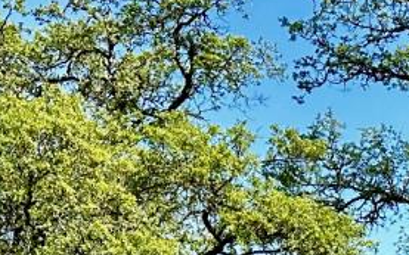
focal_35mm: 138
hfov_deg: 12.3
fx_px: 1538
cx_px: 960
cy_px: 360
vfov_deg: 9.3
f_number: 1.78
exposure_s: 1/2882
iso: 80
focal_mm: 6.86
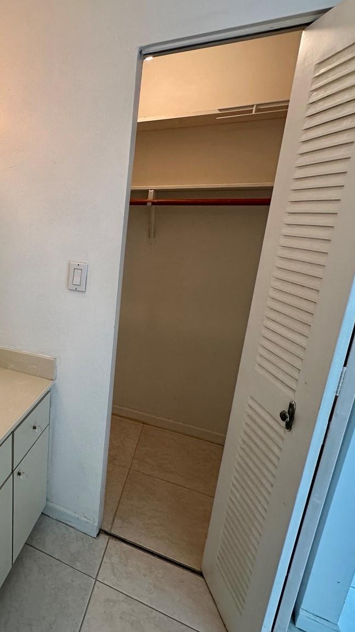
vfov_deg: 83.8
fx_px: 351
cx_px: 11
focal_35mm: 21
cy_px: 308
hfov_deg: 46.2
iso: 160
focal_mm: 2.22
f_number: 2.2
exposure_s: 1/120
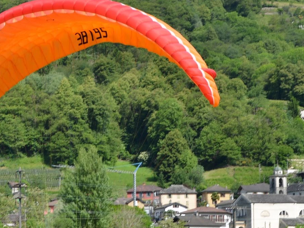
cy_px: 220
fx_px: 1265
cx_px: 50
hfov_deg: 13.6
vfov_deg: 10.2
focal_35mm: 144
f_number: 8
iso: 160
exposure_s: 1/250
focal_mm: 45
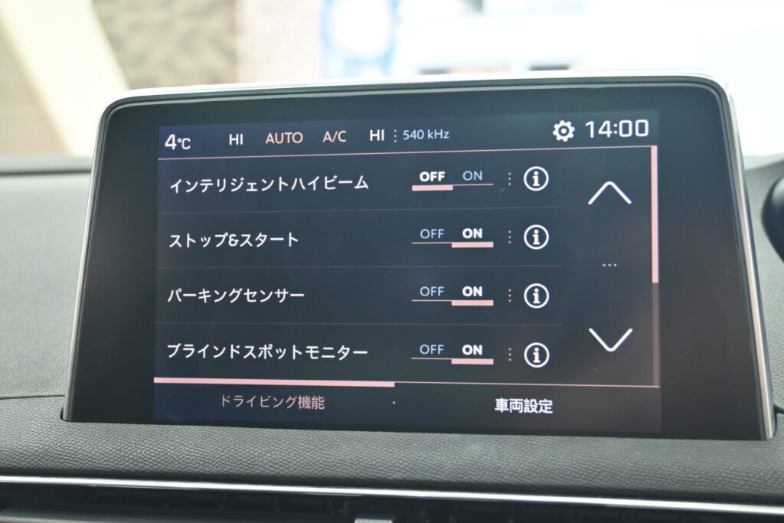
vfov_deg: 31.9
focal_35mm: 42
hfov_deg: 46.4
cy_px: 262
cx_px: 392
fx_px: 915
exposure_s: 1/50
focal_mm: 28
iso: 640
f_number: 4.5
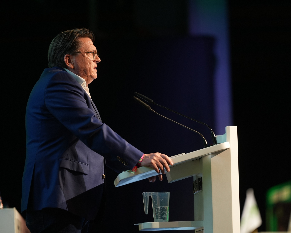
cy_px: 117
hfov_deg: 11.4
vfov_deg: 9.1
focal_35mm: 169
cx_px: 163
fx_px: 1456
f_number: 2
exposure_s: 1/250
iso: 1000
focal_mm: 150
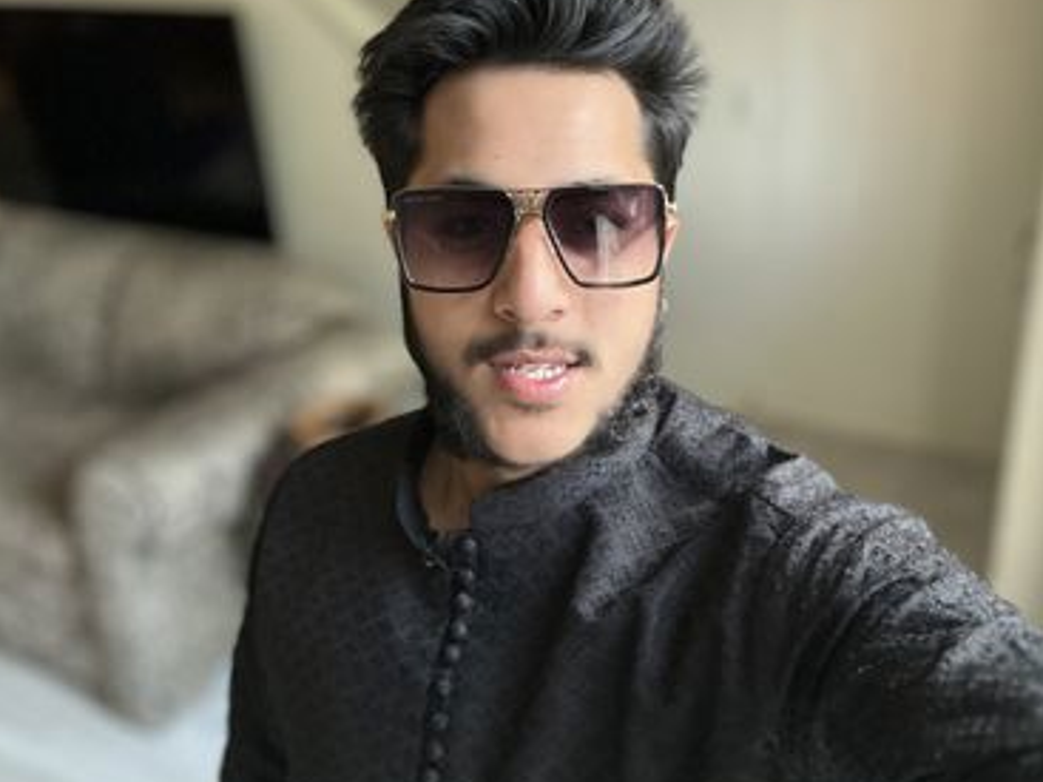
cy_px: 336
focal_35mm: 36
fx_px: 1084
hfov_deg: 51.3
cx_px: 551
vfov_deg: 39.6
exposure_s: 1/60
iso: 250
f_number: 1.9
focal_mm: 2.69
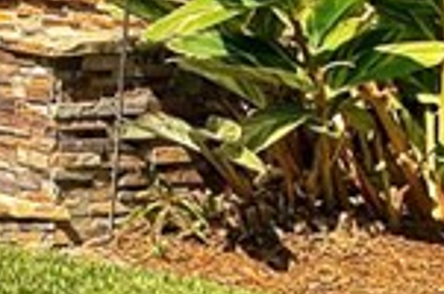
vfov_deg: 10.8
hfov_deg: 11.0
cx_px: -882
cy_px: -132
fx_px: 1501
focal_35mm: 122
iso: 160
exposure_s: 1/640
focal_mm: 12
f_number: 7.1
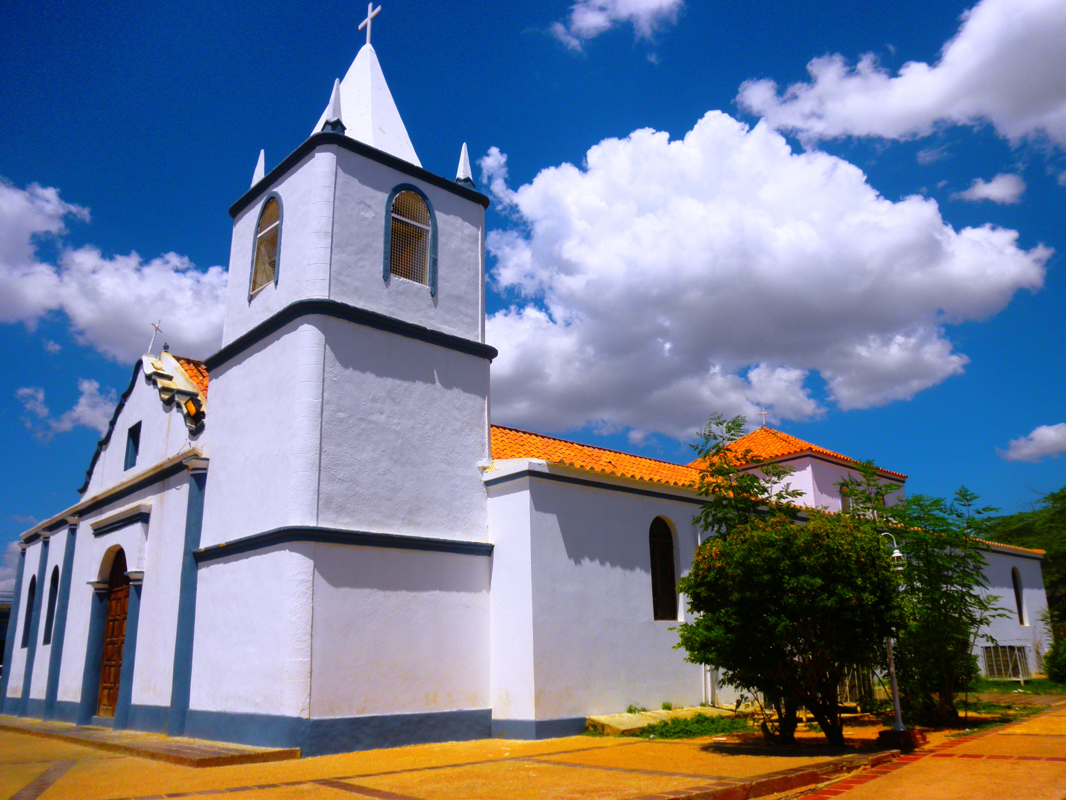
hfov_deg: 63.4
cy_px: 400
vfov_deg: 49.7
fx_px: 862
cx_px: 533
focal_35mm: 28
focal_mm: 5
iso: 64
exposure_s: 1/320
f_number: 8.5
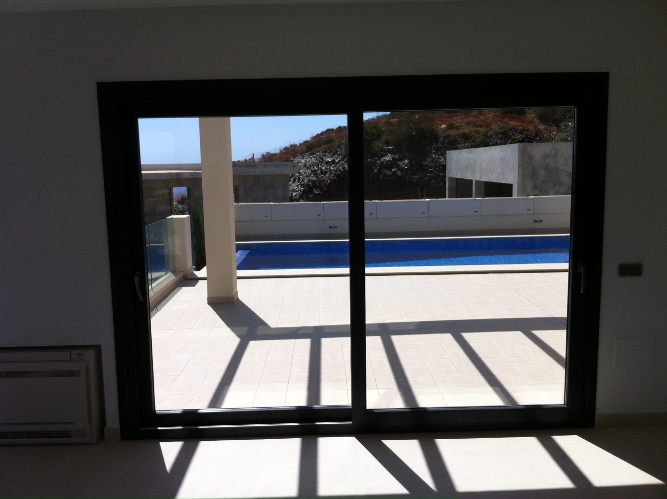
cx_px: 334
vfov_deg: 40.6
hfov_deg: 52.7
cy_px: 250
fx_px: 673
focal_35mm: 35
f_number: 2.8
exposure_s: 1/1774
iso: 80
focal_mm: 3.85
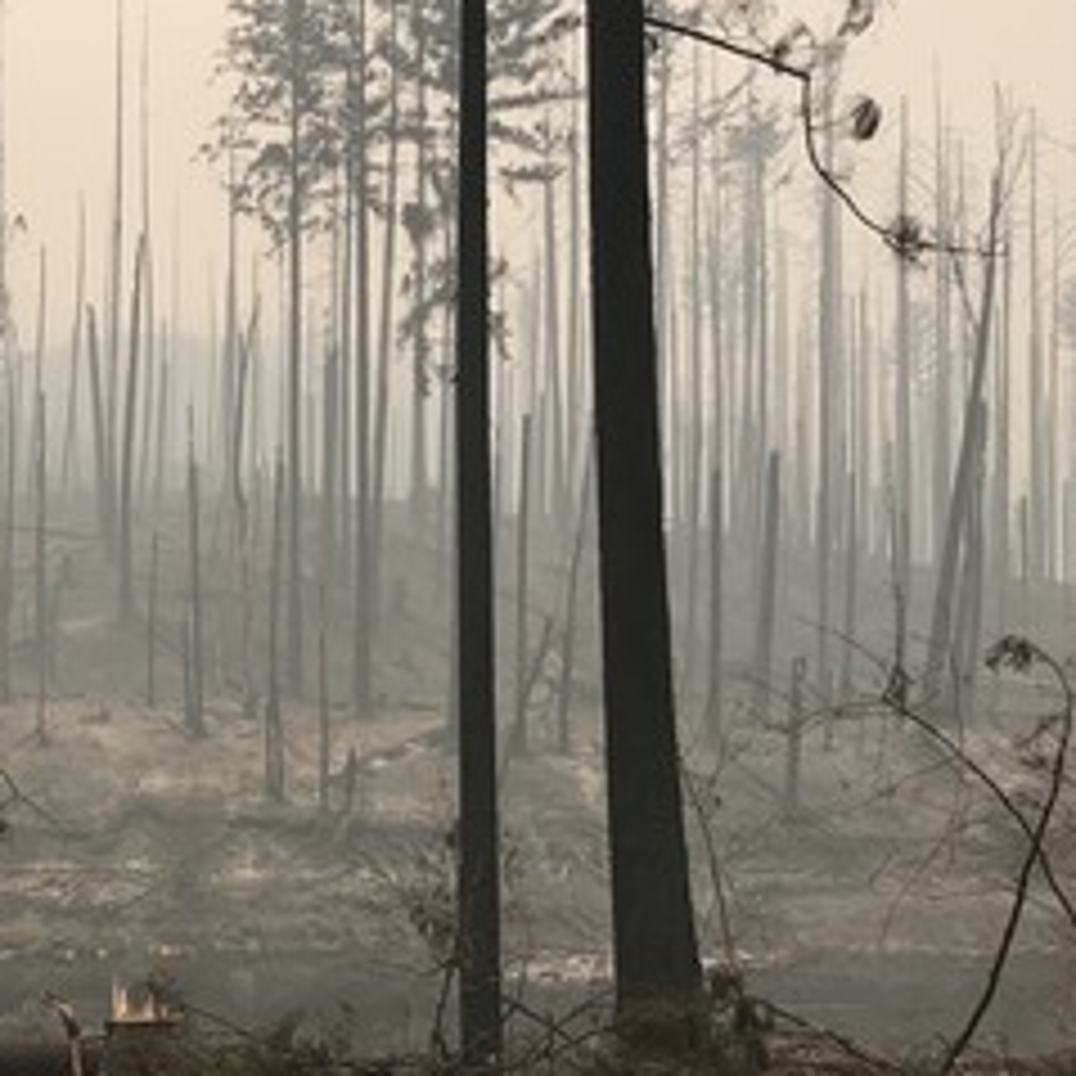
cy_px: 666
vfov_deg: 29.4
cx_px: -140
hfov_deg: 26.9
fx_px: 2040
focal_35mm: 58
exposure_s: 1/1808
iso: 20
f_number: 1.8
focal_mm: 3.99
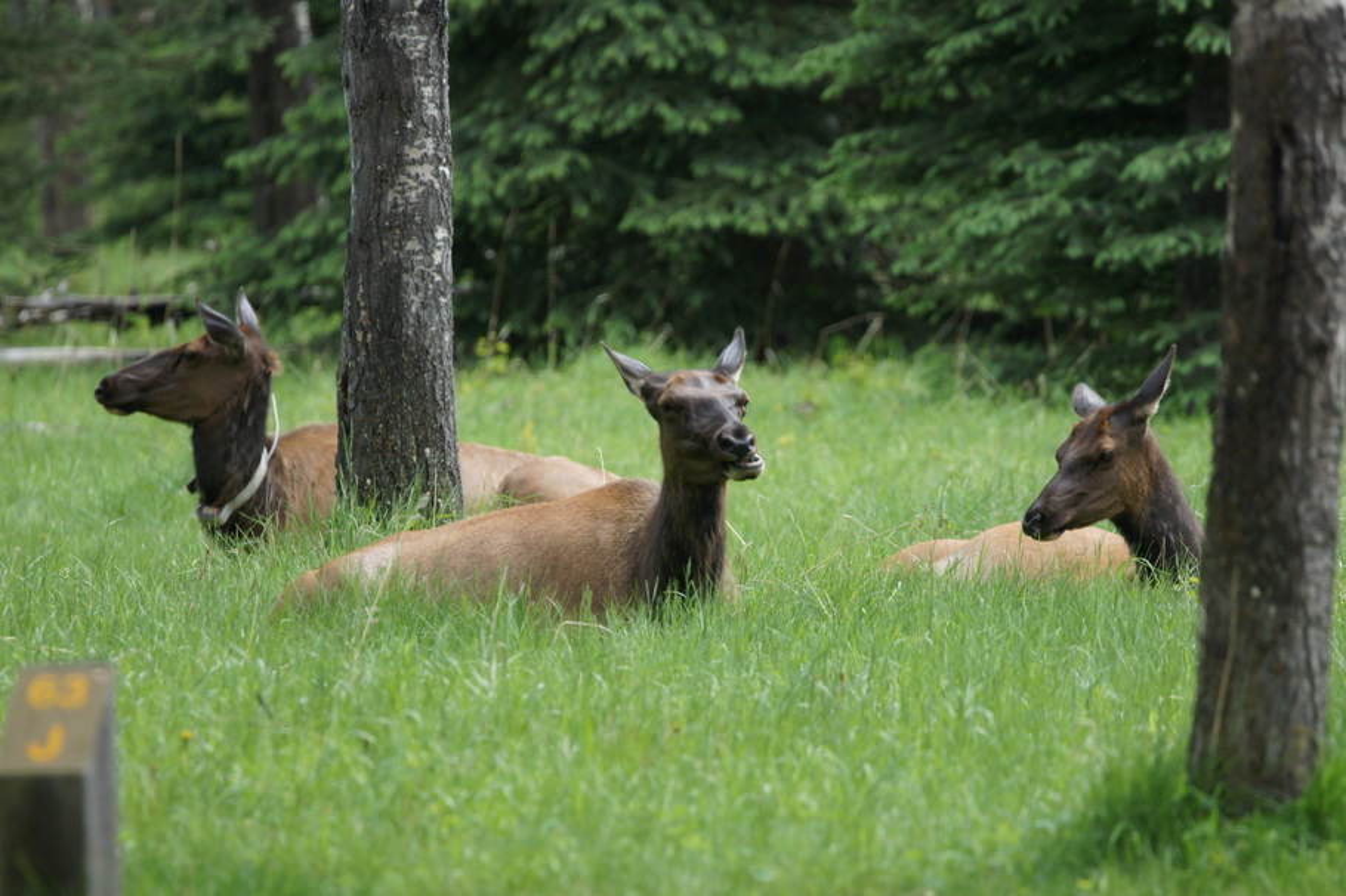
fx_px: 22424
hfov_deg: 3.4
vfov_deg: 2.3
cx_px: 673
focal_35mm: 600
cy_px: 448
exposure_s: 1/500
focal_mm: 400
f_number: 5.6
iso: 500
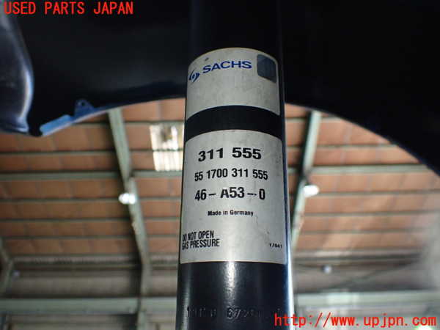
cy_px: 165
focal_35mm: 30
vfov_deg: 46.8
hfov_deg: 60.0
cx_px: 220
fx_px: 381
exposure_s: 1/125
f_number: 2.3
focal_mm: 5.4
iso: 500
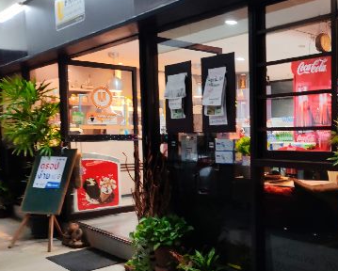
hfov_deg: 40.2
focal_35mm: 44
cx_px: 271
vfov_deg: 34.2
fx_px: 441
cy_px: 151
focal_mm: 6.12
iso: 1000
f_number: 16
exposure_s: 1/50
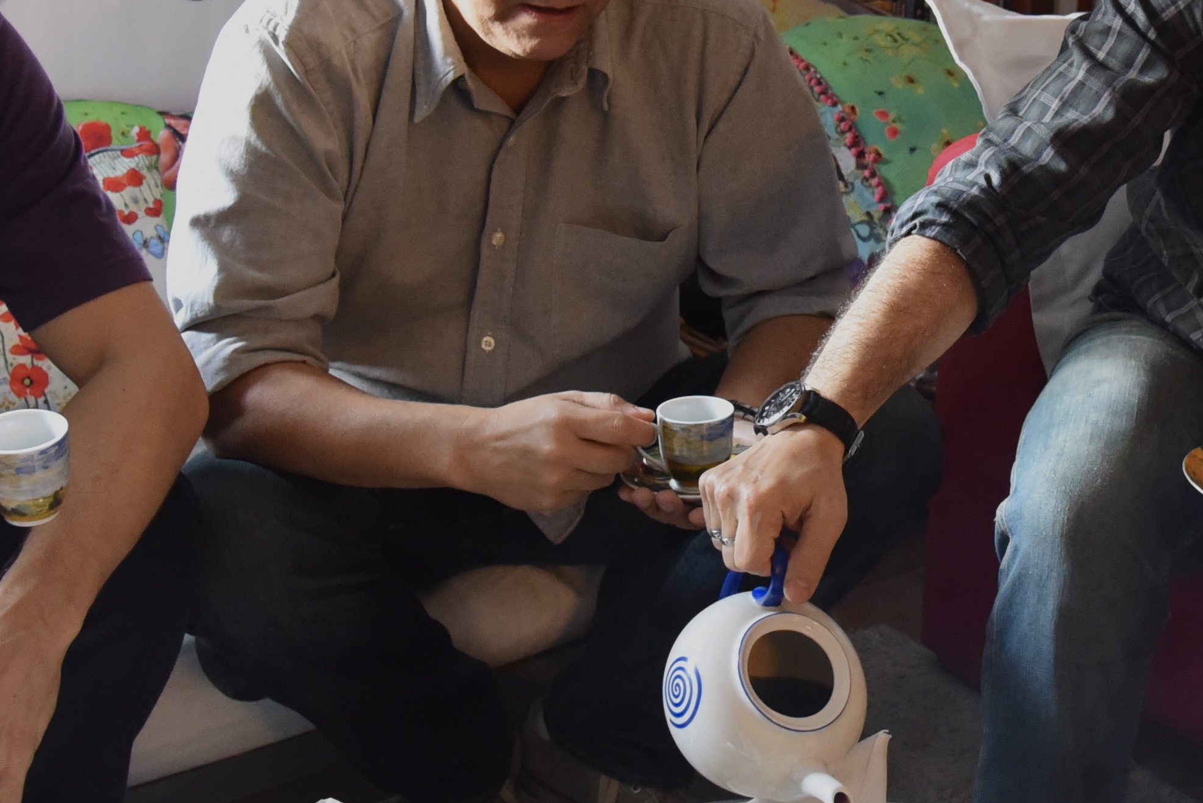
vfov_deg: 18.5
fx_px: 2440
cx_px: 920
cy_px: 155
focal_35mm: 73
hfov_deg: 27.3
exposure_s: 1/60
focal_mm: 24
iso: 4000
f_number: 4.5
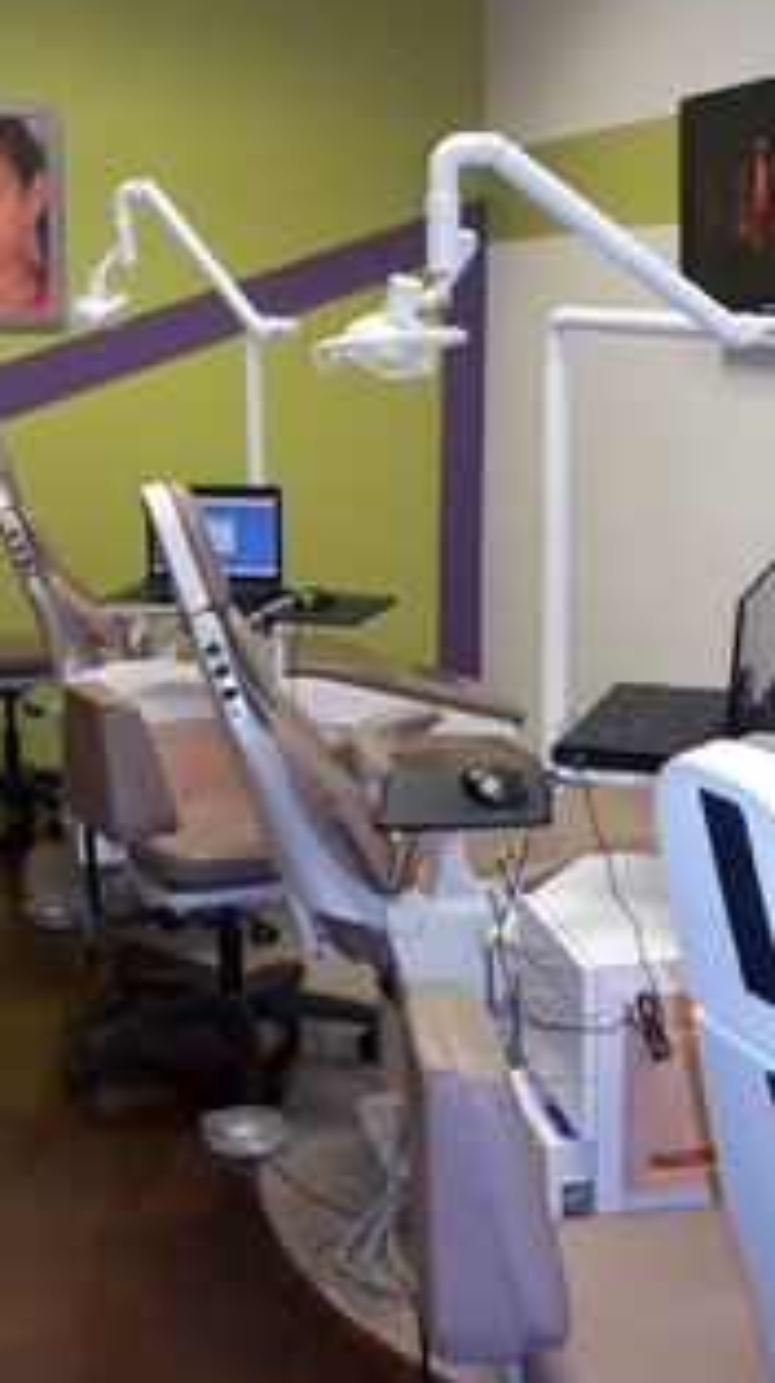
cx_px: 495
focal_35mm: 50
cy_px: 581
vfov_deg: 41.2
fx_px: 1832
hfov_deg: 23.8
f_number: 2.9
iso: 160
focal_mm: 5.7
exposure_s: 1/30
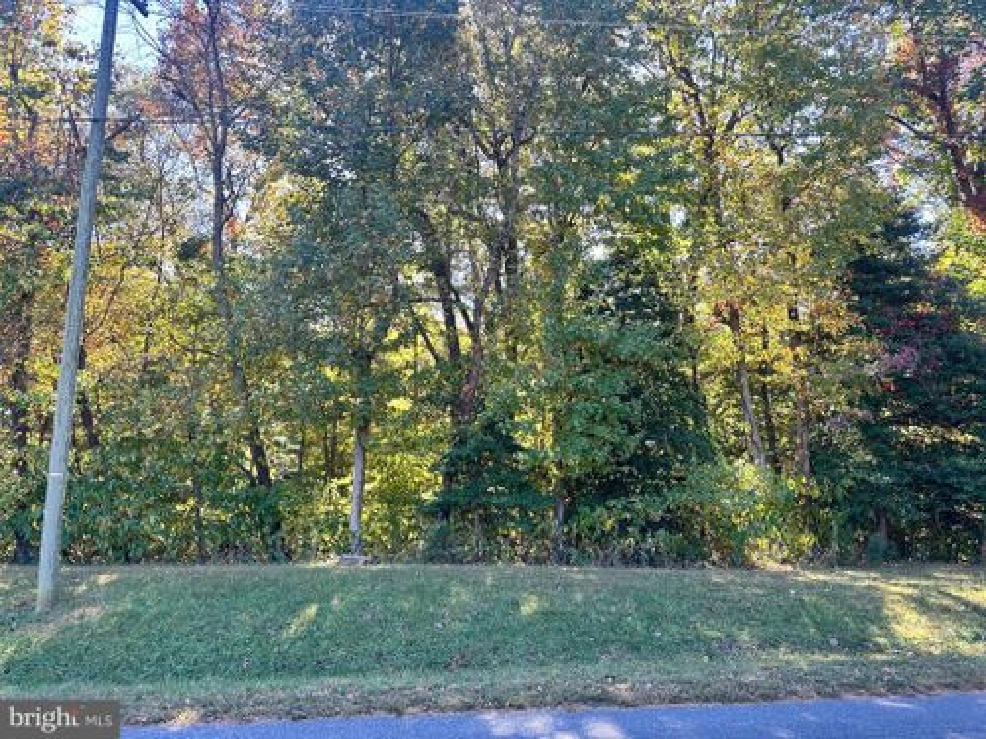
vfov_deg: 56.8
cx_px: 493
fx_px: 684
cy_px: 370
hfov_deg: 71.6
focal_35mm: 24
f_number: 1.78
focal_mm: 6.86
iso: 80
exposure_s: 1/347
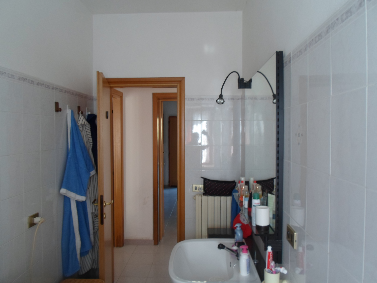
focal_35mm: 25
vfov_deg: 54.9
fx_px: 272
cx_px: 188
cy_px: 142
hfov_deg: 69.4
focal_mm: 4.5
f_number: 2.5
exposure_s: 1/30
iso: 100
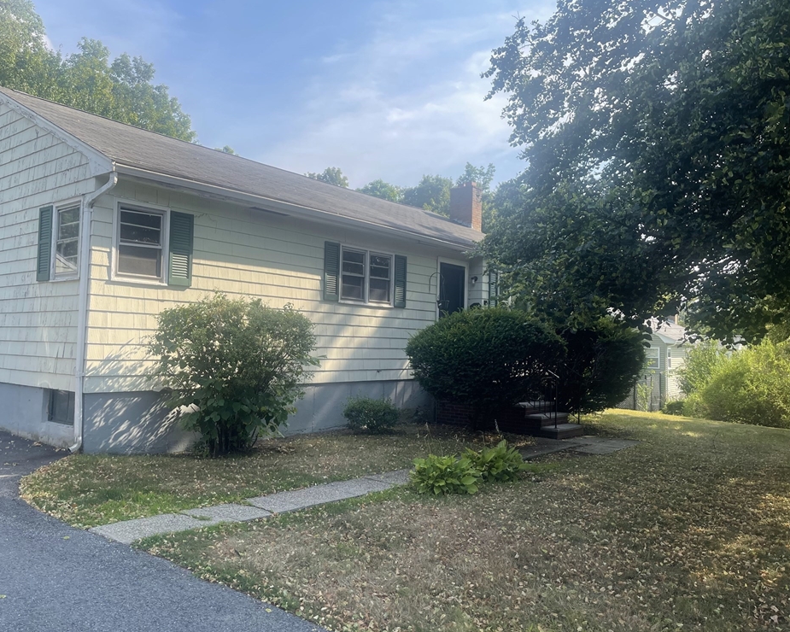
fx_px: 631
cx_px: 354
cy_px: 311
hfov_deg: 63.9
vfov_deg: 53.2
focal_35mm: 27
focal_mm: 5.1
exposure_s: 1/1250
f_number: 1.6
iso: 32
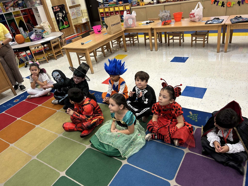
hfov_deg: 67.3
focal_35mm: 26
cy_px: 93
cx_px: 124
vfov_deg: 53.1
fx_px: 186
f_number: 1.5
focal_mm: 5.7
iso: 50
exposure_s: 1/62
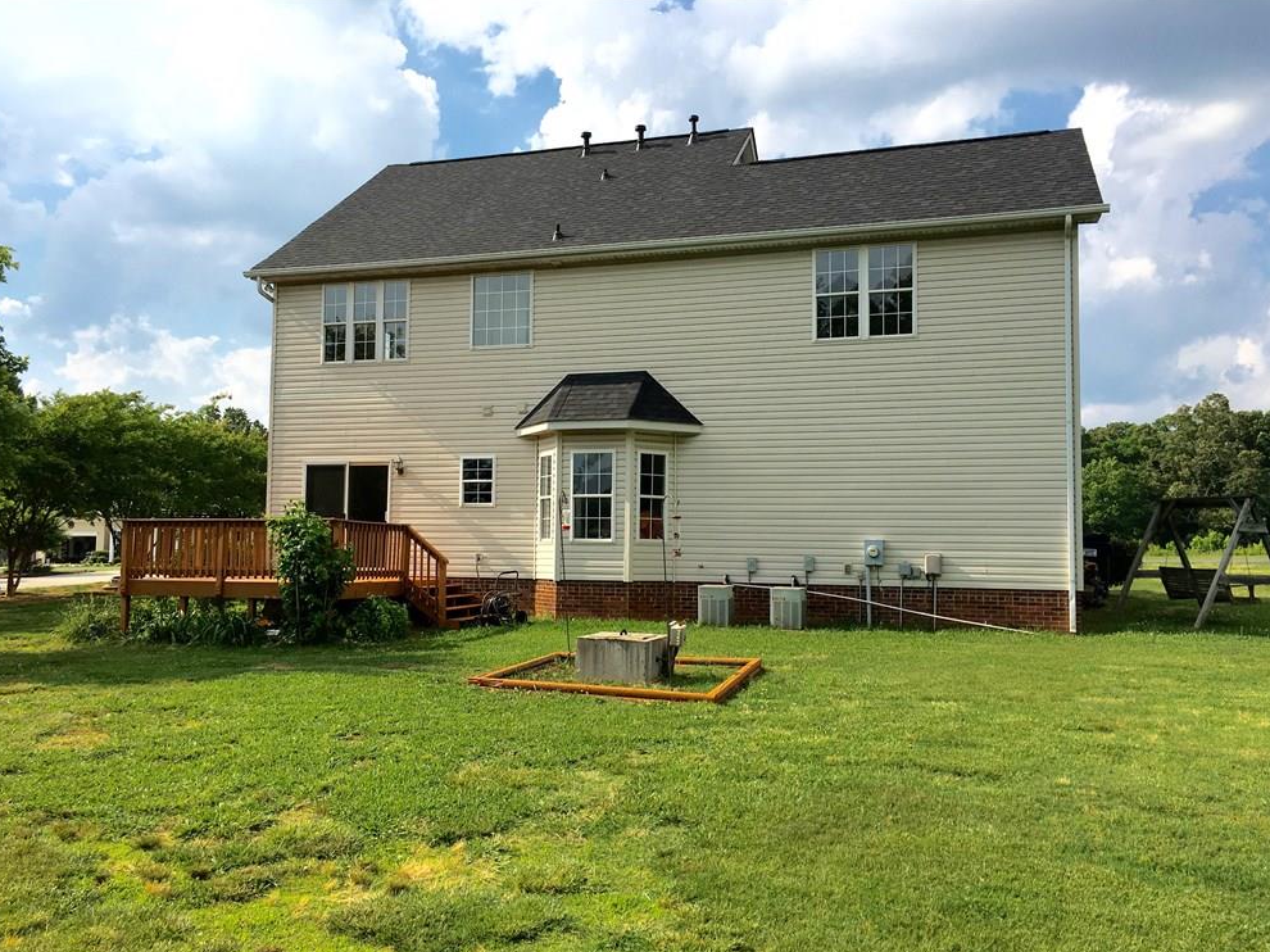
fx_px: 1100
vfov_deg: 46.8
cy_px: 488
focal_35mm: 30
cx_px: 623
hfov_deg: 60.0
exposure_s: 1/2404
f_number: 2.2
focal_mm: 4.15
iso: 25
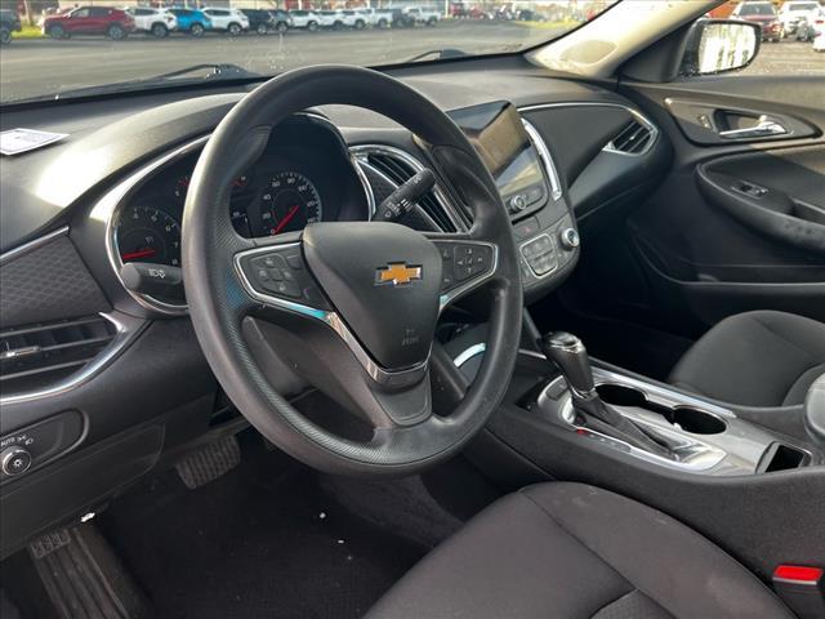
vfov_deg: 53.1
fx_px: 620
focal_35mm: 26
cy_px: 310
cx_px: 412
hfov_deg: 67.3
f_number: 1.5
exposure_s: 1/122
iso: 40
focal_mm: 5.7
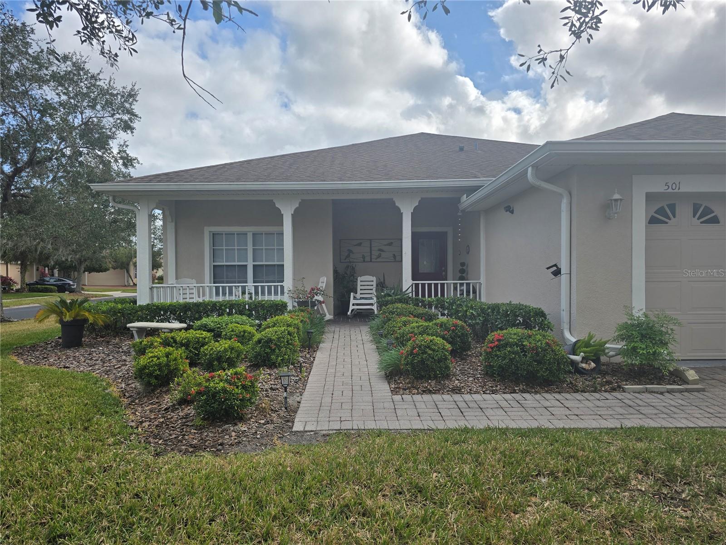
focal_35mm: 23
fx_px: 482
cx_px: 363
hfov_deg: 73.9
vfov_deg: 58.9
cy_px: 272
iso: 12
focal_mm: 6.3
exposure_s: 1/864
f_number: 1.7
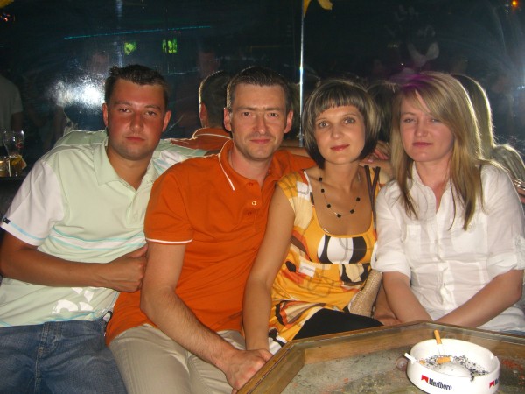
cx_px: 262
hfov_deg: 49.0
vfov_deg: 37.7
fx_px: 576
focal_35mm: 38
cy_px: 197
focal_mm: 7.9
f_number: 2.8
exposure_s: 1/60
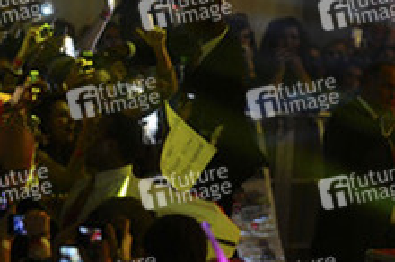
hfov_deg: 8.4
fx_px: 2695
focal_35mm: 246
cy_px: 144
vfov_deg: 5.6
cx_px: 316
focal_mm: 80
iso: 640
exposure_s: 1/200
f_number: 2.8
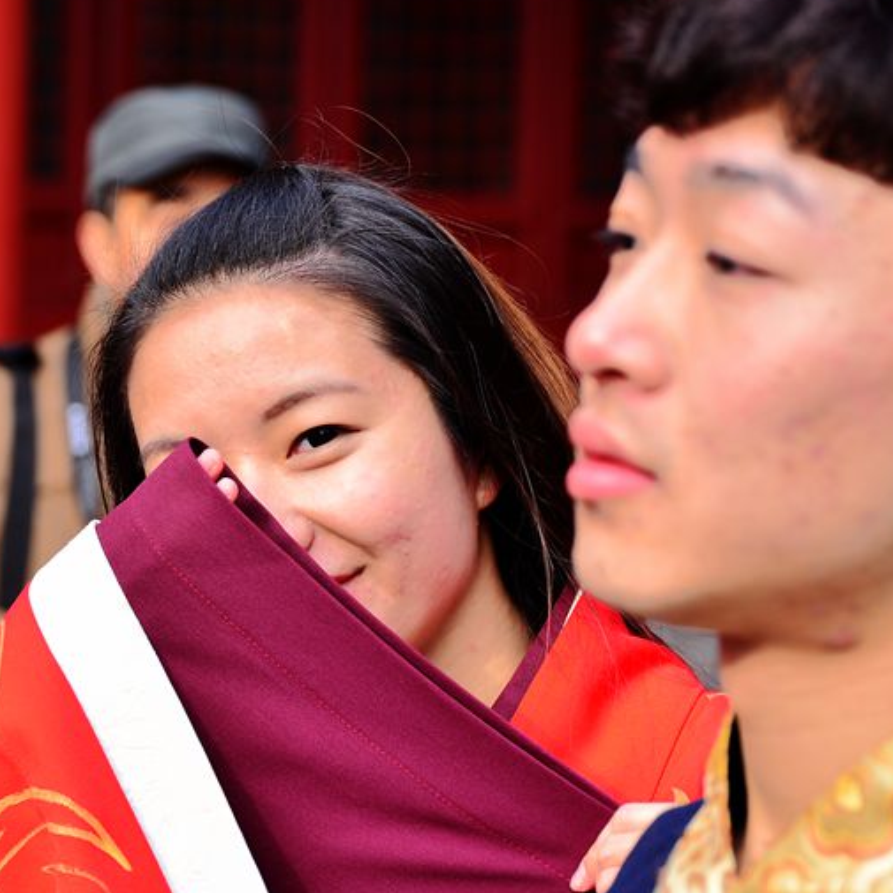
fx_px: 4524
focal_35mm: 155
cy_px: 521
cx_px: 88
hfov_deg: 11.2
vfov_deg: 11.3
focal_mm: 90
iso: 200
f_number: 5
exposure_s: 1/160
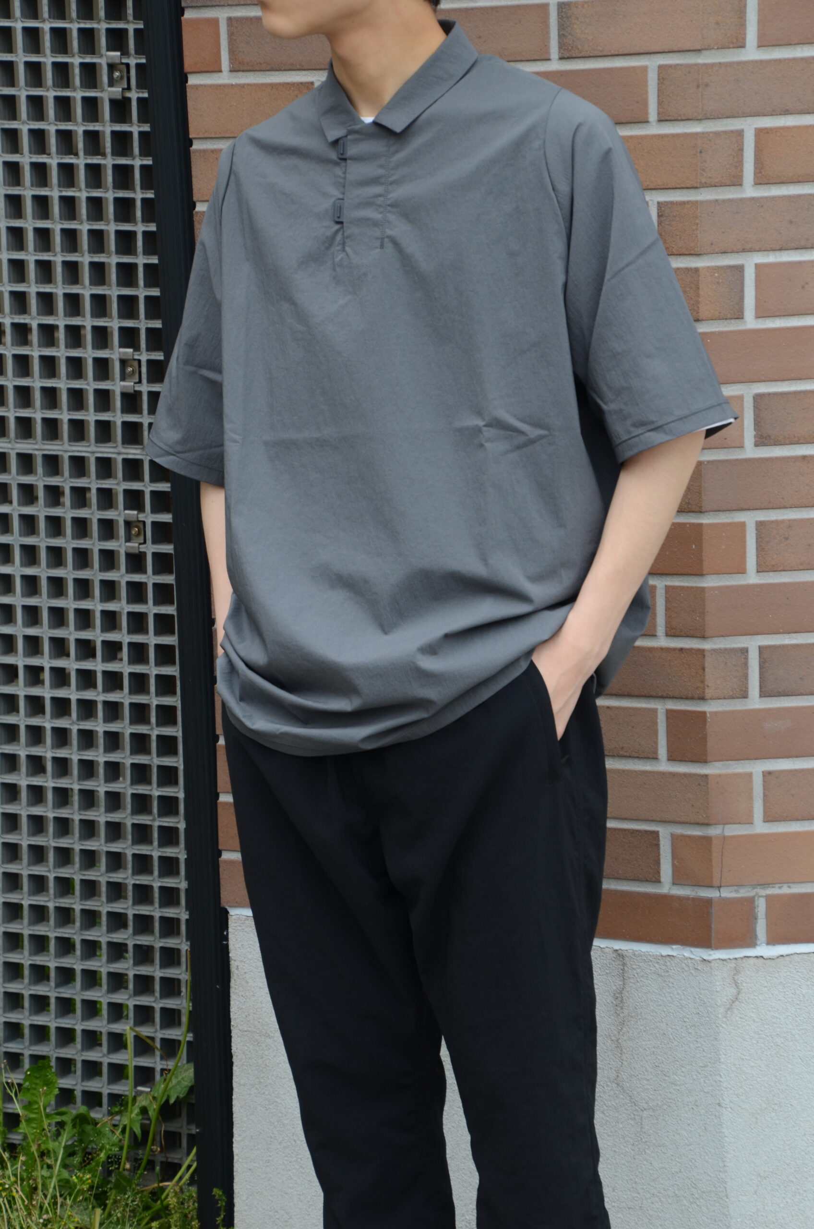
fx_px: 3576
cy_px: 614
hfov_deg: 13.0
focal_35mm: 105
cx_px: 407
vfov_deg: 19.5
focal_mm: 70
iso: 250
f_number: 6.3
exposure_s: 1/200
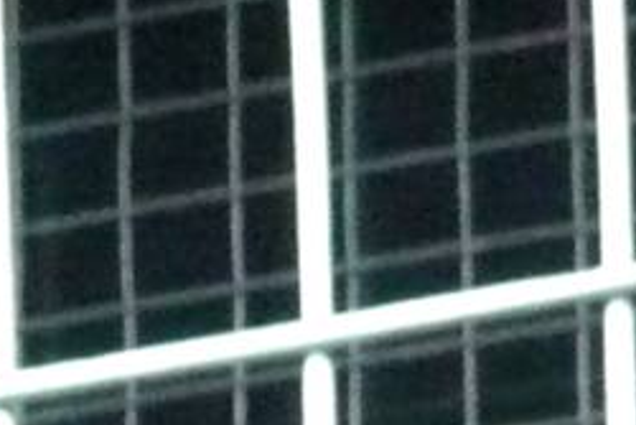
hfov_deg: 1.1
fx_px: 32895
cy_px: 1227
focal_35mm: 1861
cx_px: 3
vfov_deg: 0.7
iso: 800
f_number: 4.9
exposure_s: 1/50
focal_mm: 46
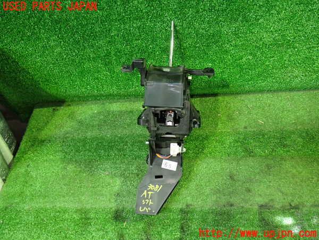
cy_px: 120
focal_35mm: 30
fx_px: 276
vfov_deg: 46.8
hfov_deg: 60.0
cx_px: 160
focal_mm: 5.4
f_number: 2.3
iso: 800
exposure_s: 1/30
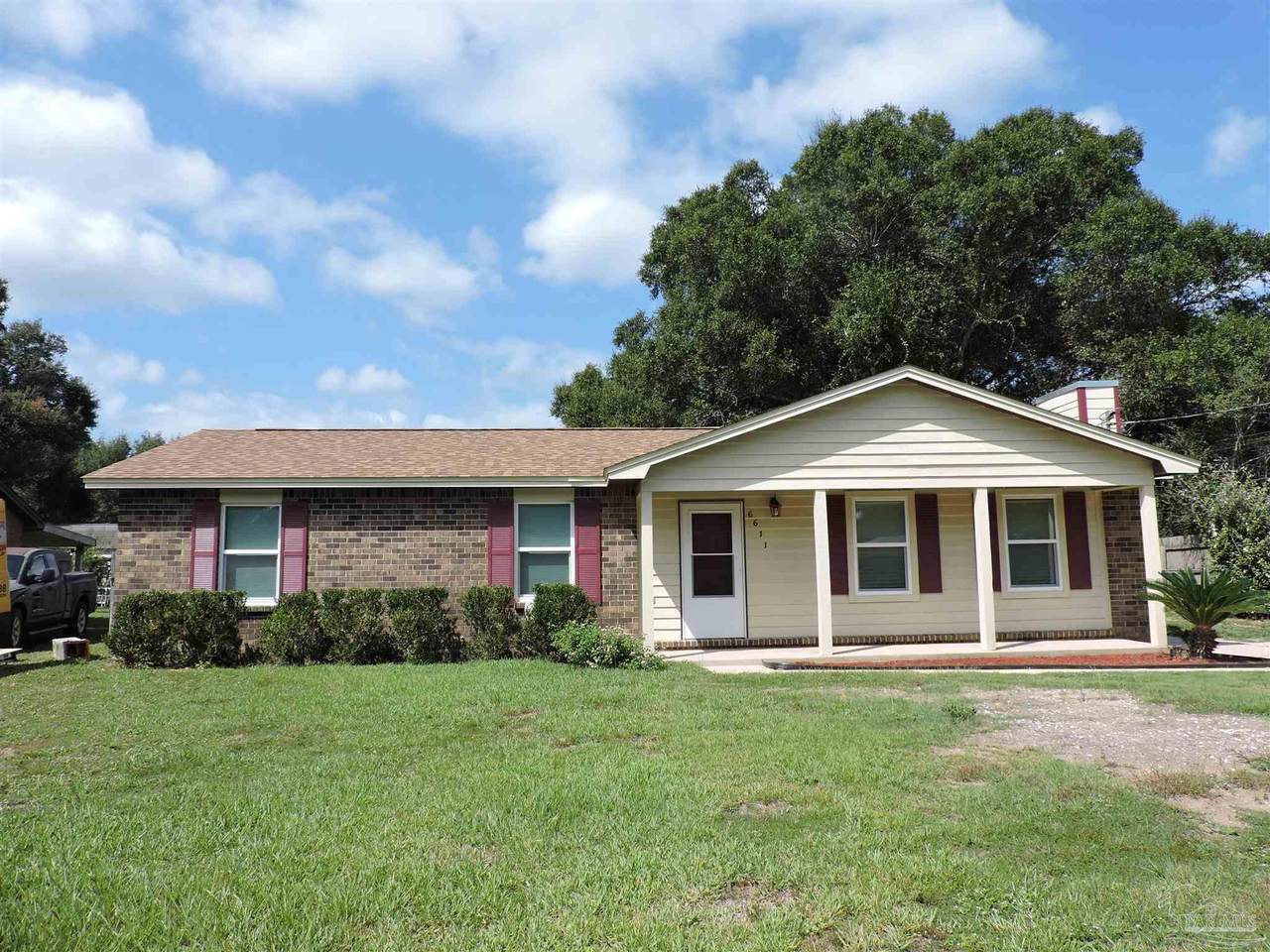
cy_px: 476
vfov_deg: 56.8
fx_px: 881
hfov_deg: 71.6
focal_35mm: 24
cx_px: 635
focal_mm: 4.3
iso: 100
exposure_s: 1/1250
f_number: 3
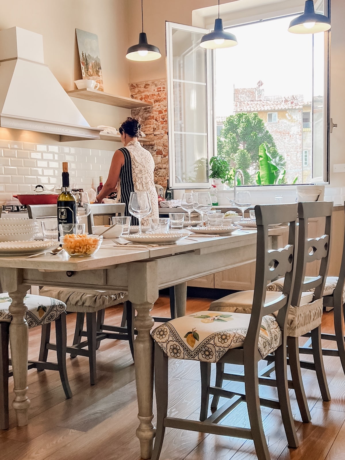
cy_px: 230
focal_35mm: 26
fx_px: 346
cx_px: 172
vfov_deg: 67.3
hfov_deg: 53.1
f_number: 1.5
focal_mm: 5.7
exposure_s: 1/120
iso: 80
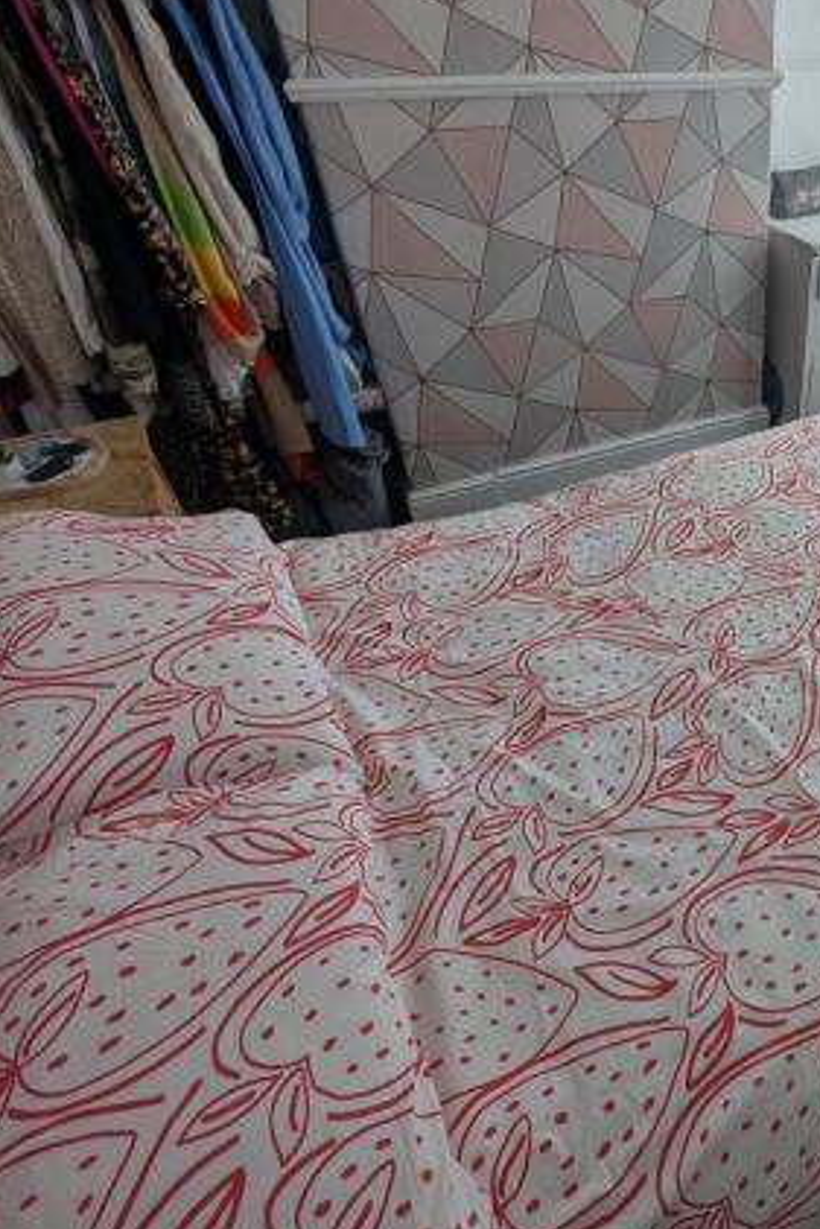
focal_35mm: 23
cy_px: 623
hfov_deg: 47.1
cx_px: 798
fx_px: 785
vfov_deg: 76.1
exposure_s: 1/346
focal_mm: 2.35
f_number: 2.2
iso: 32
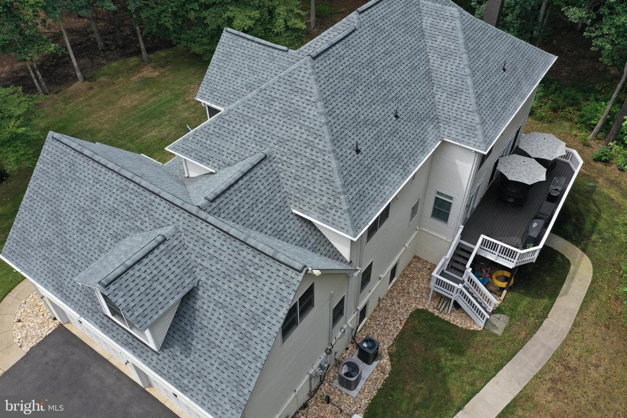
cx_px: 314
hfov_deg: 65.5
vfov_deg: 46.4
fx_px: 488
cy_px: 209
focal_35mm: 28
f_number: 5
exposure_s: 1/240
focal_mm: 10.26
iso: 100
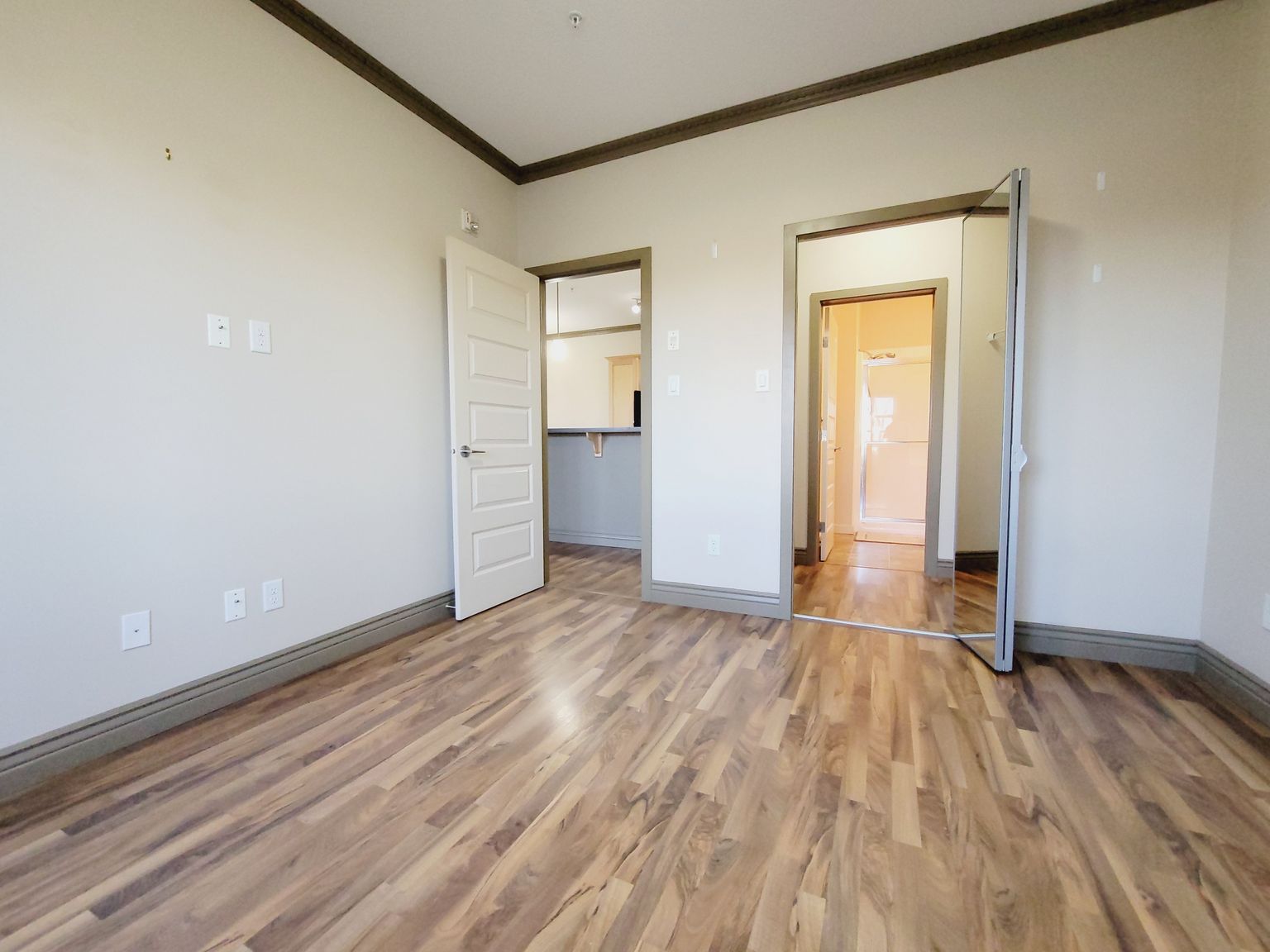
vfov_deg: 89.9
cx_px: 635
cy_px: 476
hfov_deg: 106.2
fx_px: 477
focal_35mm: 13
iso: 320
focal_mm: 2.2
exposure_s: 1/59
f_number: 2.2
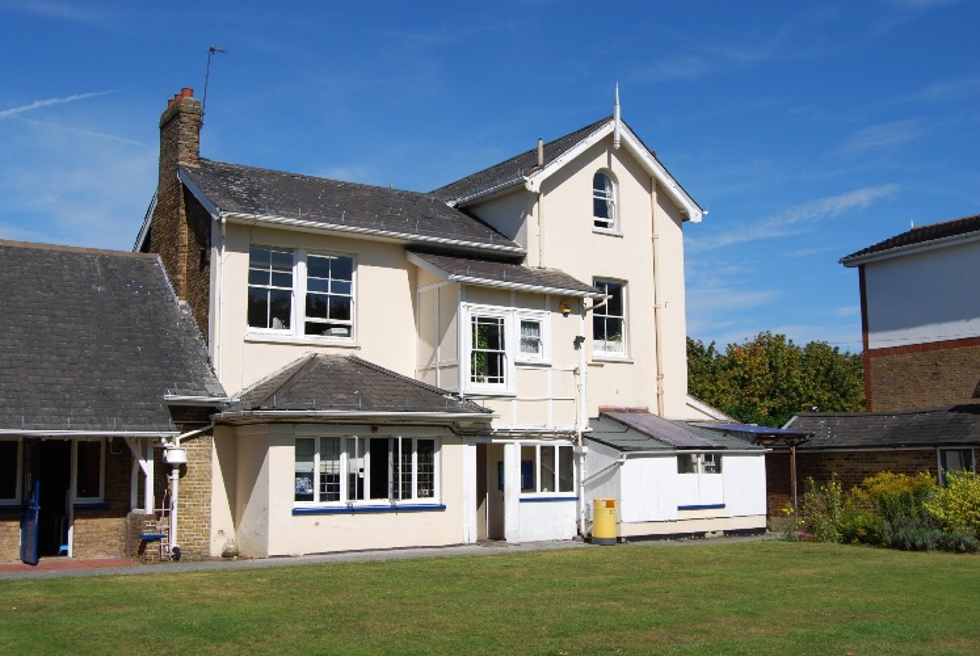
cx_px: 490
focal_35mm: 39
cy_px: 328
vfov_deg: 34.3
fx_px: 1063
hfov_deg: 49.5
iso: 100
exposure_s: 1/320
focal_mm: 26
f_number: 9
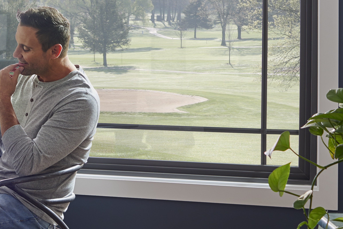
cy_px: 32
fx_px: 1029
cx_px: -10
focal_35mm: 108
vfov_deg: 12.6
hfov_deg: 18.4
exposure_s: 1/80
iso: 125
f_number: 5.6
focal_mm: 35
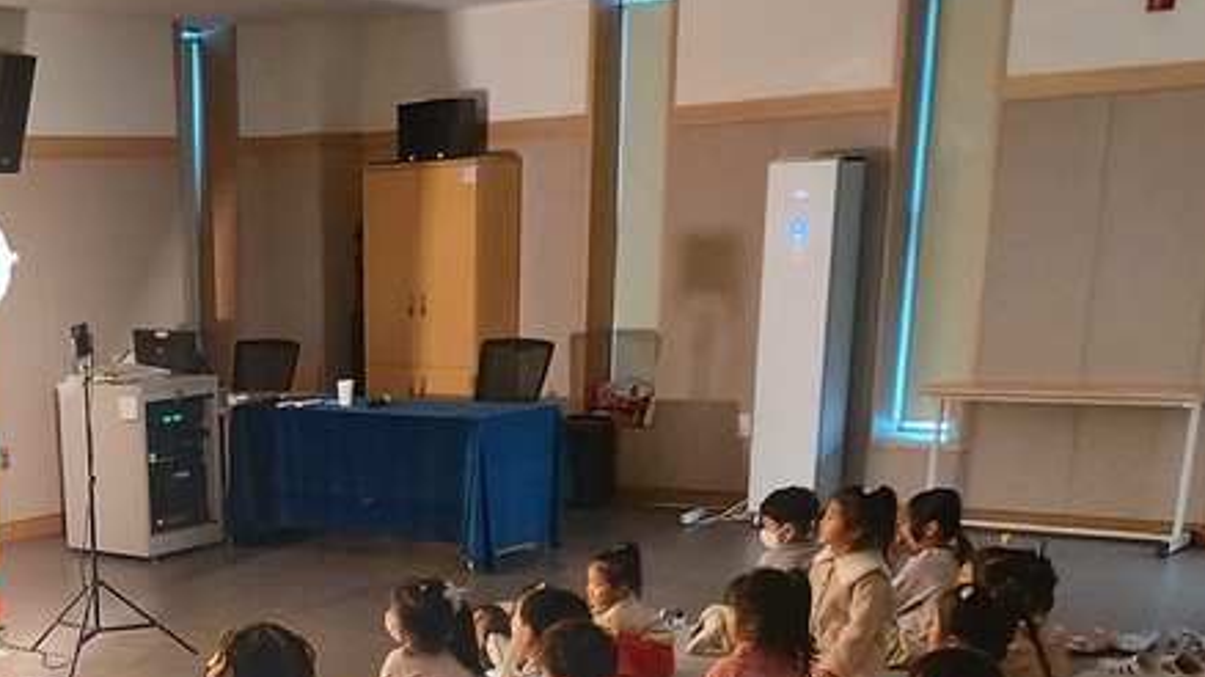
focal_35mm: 56
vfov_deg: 20.1
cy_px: 810
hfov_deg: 35.7
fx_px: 1789
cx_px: 198
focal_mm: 4.58
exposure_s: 1/24
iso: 400
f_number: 2
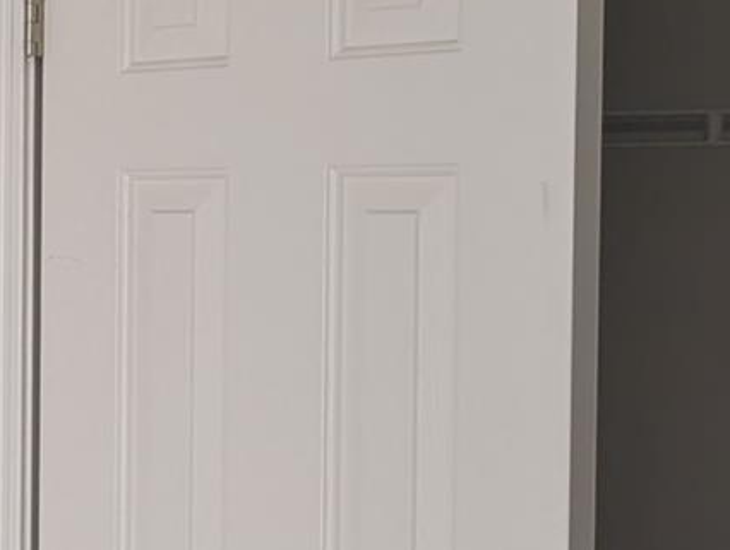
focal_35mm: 115
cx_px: -975
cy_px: 314
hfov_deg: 13.2
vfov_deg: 12.9
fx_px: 2429
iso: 37
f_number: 1.68
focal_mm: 6.9
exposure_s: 1/111
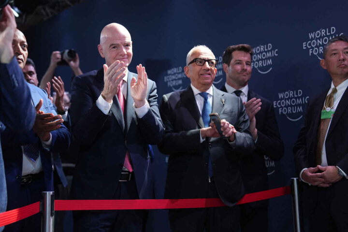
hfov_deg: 28.8
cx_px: 174
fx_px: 677
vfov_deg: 19.5
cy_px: 116
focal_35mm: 70
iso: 1250
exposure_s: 1/200
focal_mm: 70
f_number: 2.8
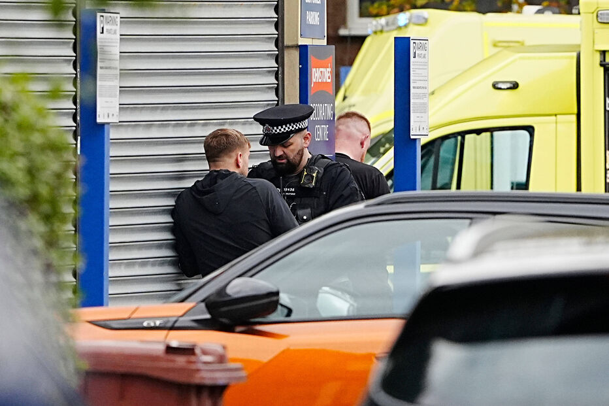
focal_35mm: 600
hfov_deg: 3.4
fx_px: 10148
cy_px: 203
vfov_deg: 2.3
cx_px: 304
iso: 2000
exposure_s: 1/1600
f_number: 5.6
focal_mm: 400
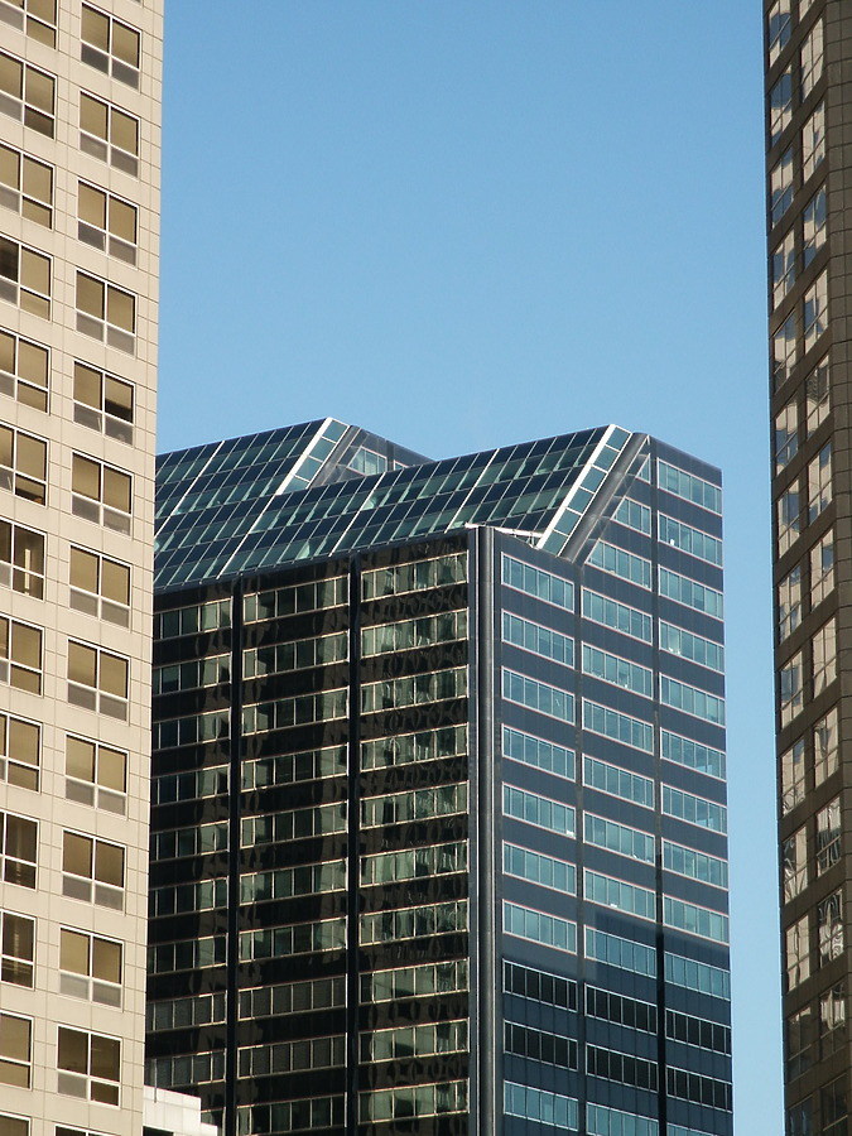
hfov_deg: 10.7
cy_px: 568
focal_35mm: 139
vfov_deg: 14.2
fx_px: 4562
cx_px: 426
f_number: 8
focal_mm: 28.22
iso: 64
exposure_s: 1/125
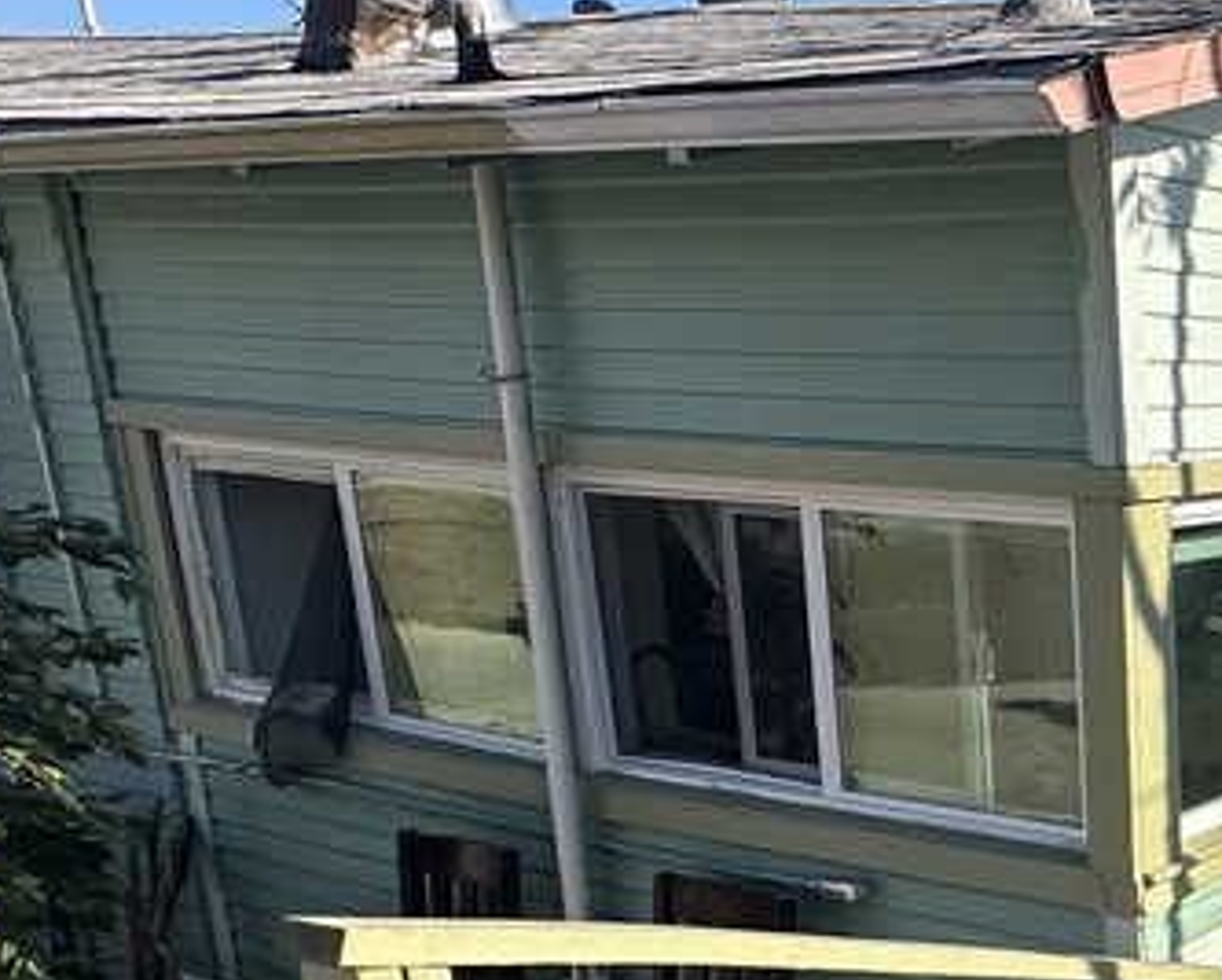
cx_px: 1593
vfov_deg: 34.8
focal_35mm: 42
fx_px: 1520
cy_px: 756
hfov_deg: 32.6
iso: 50
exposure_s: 1/2817
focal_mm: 2.22
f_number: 2.2
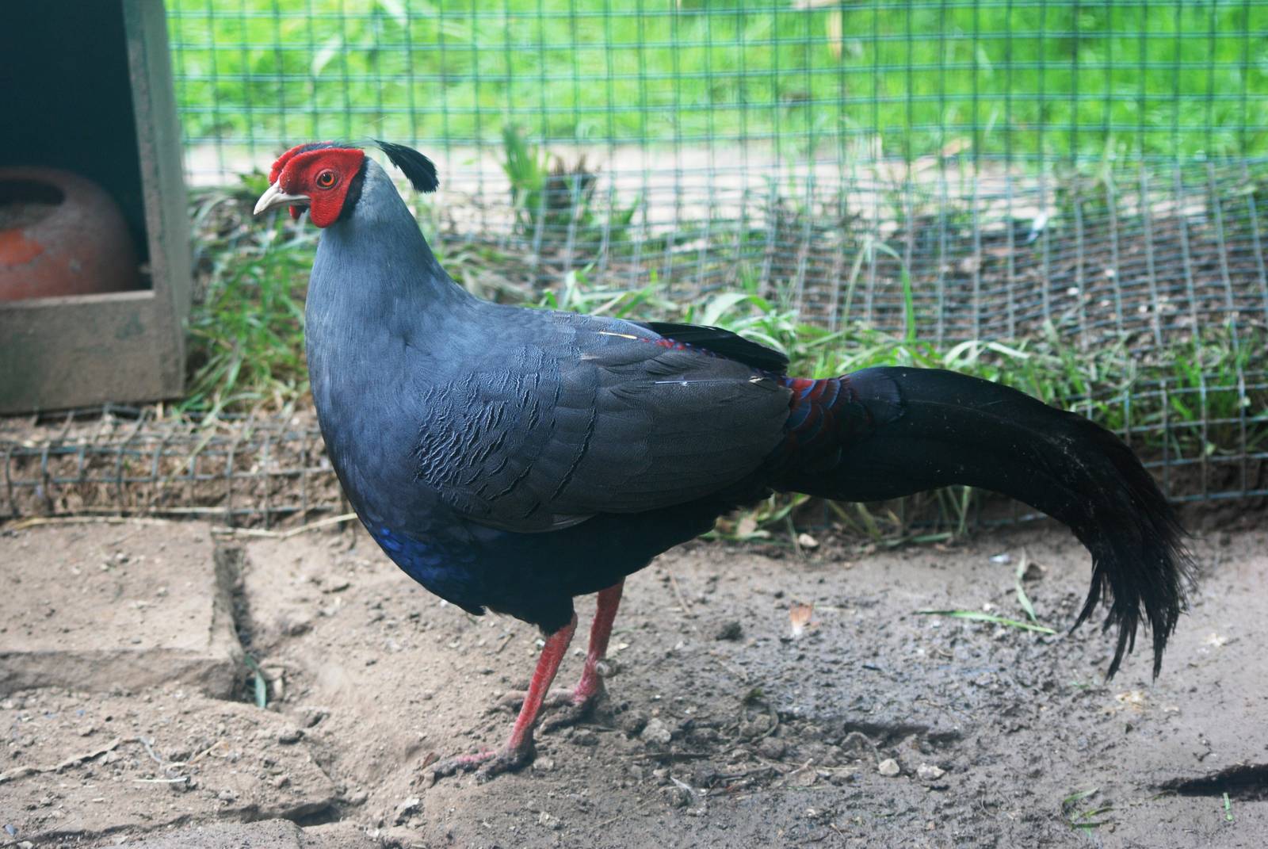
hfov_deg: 16.6
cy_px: 424
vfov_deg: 11.2
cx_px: 634
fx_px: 4337
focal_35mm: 123
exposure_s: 1/80
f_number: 4
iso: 400
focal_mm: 82
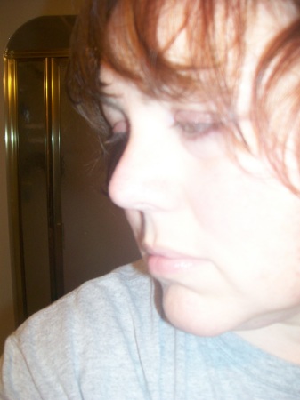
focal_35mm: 36
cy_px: 200
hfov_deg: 39.6
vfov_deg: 51.4
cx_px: 150
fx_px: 416
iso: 140
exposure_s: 1/64
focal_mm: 6
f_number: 2.7
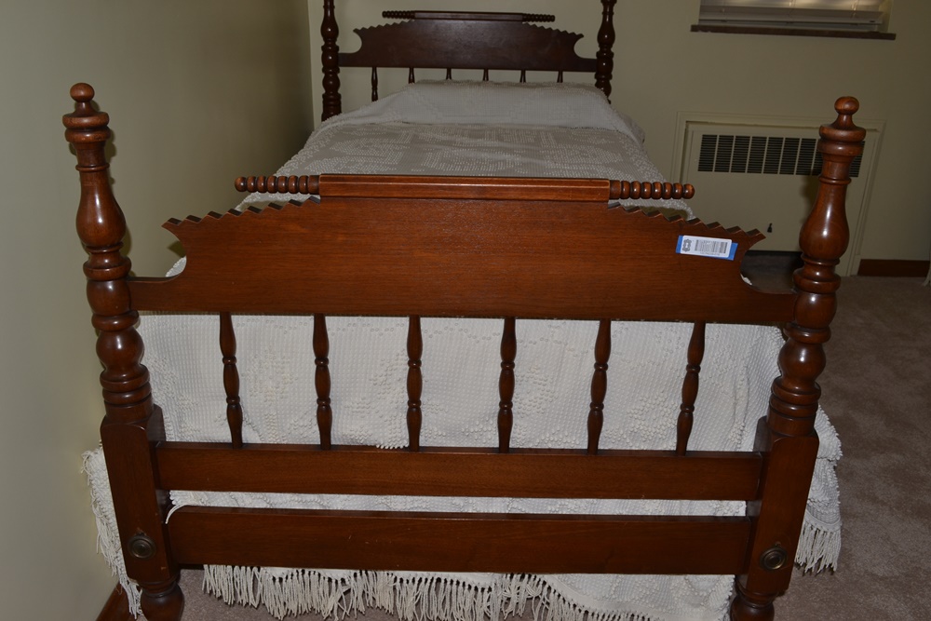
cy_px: 310
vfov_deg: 43.6
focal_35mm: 30
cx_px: 466
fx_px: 776
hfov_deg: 61.9
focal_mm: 20
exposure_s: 1/60
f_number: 8
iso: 100
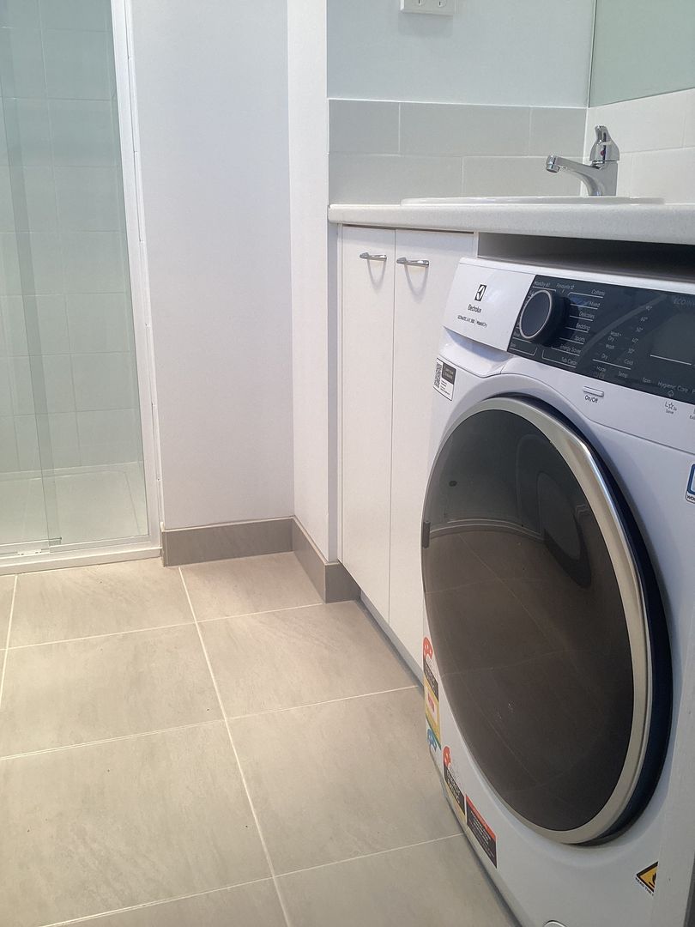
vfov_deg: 58.4
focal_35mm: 31
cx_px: 348
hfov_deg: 45.4
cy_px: 464
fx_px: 830
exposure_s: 1/100
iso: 40
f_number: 2.4
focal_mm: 3.3
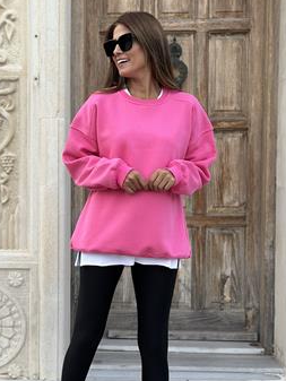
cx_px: 132
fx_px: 793
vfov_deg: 27.0
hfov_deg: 20.4
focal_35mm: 72
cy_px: 218
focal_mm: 6.86
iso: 80
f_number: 1.78
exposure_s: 1/262
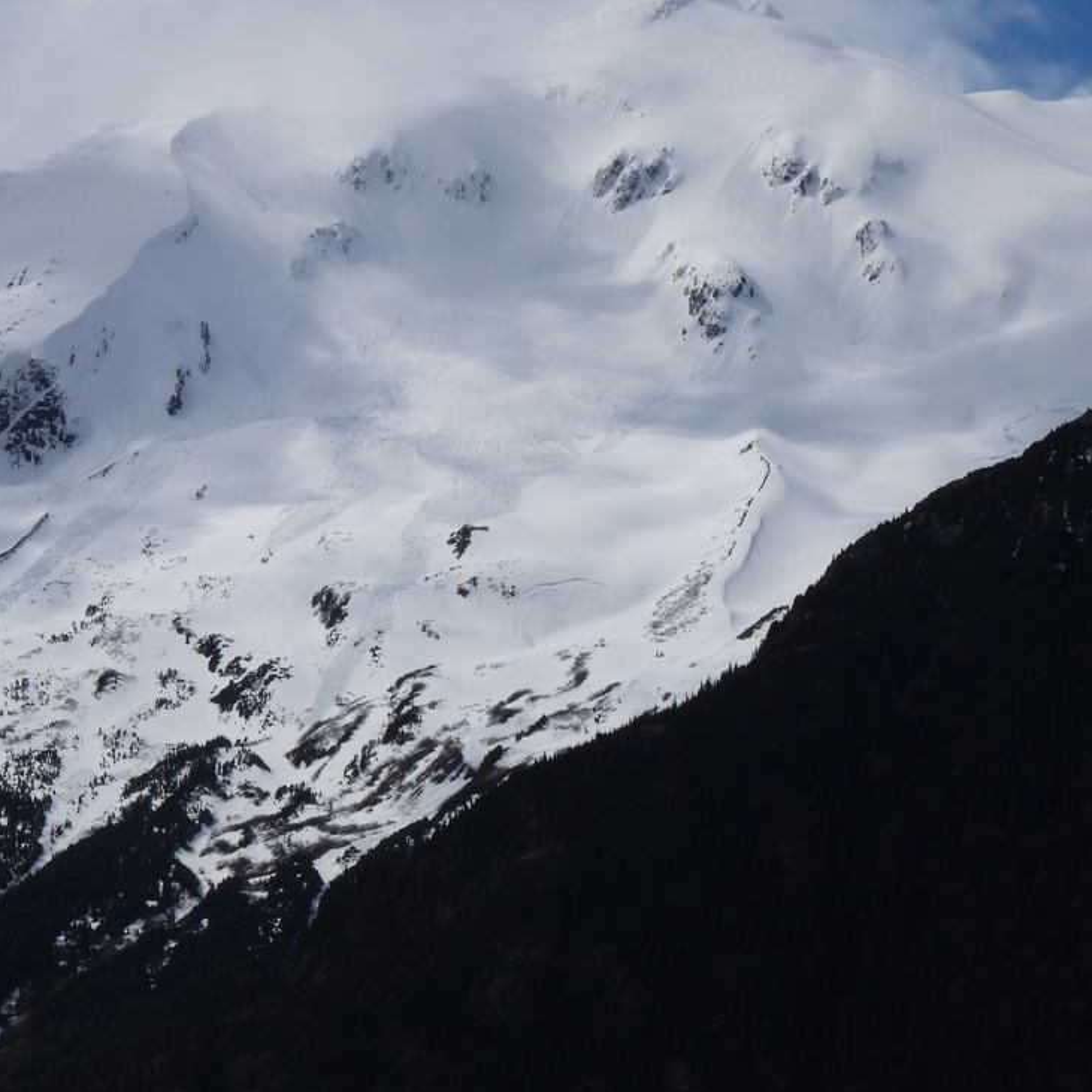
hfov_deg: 7.5
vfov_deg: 7.5
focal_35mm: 232
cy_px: 429
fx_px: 8280
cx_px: 378
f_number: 7.1
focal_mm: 26.8
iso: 100
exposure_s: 1/2000
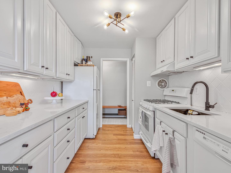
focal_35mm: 16
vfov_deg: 78.1
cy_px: 86
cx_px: 116
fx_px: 107
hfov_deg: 94.5
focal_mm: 8
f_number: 6.3
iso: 100
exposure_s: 1/1.67
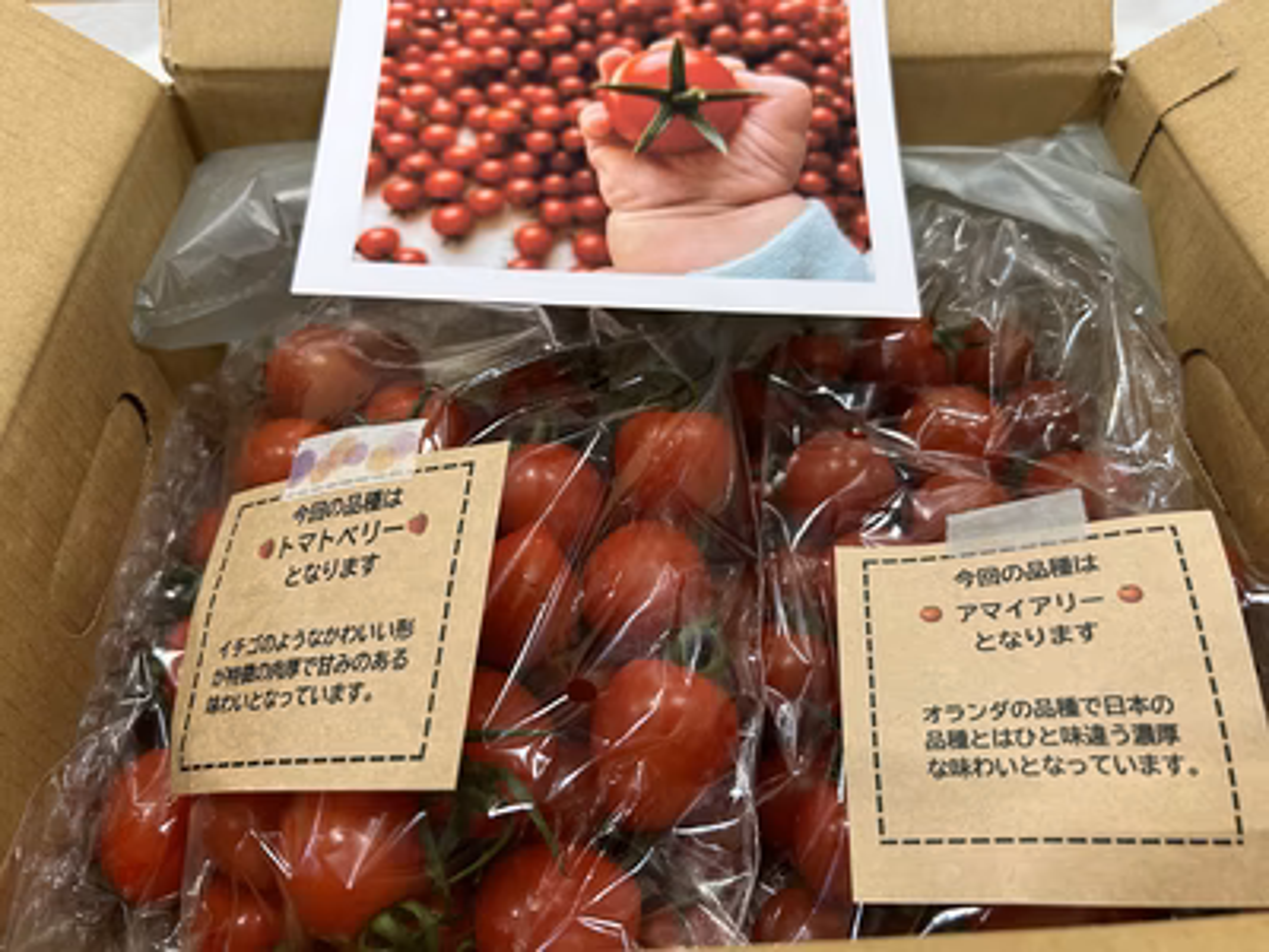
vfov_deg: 53.1
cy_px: 476
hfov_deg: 67.3
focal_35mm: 26
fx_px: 953
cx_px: 634
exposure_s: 1/70
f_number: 1.5
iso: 125
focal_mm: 5.7
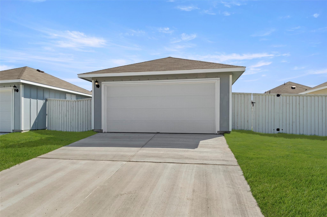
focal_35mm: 36
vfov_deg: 36.8
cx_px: 164
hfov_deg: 53.2
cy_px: 108
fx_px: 327
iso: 400
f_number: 8
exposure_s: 1/1000
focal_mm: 24
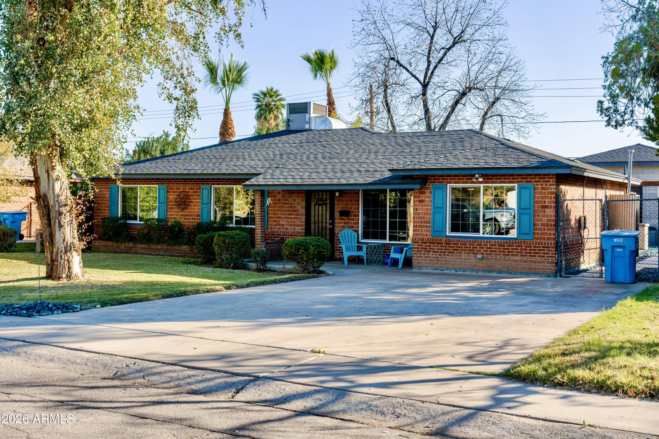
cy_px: 220
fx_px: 732
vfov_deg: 33.4
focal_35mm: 40
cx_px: 330
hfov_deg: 48.5
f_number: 9
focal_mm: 40
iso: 1000
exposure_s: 1/1250
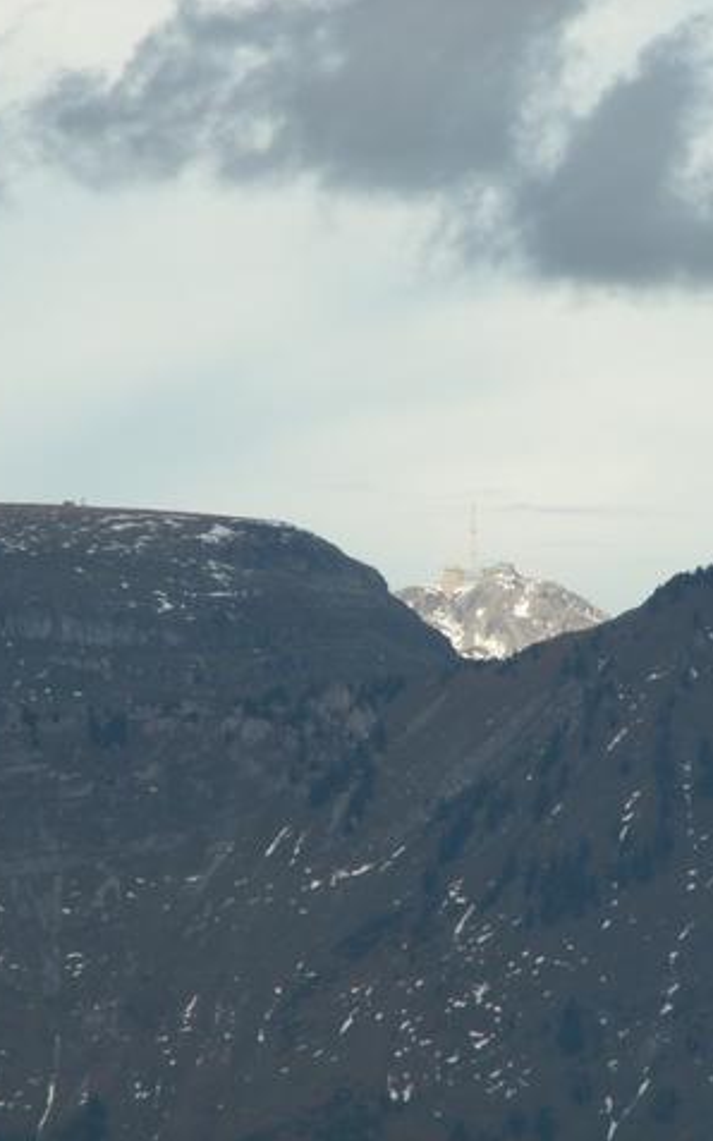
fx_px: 13124
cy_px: 569
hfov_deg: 3.1
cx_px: 502
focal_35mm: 422
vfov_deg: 5.0
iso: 50
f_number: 7.1
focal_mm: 48.73
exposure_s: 1/200
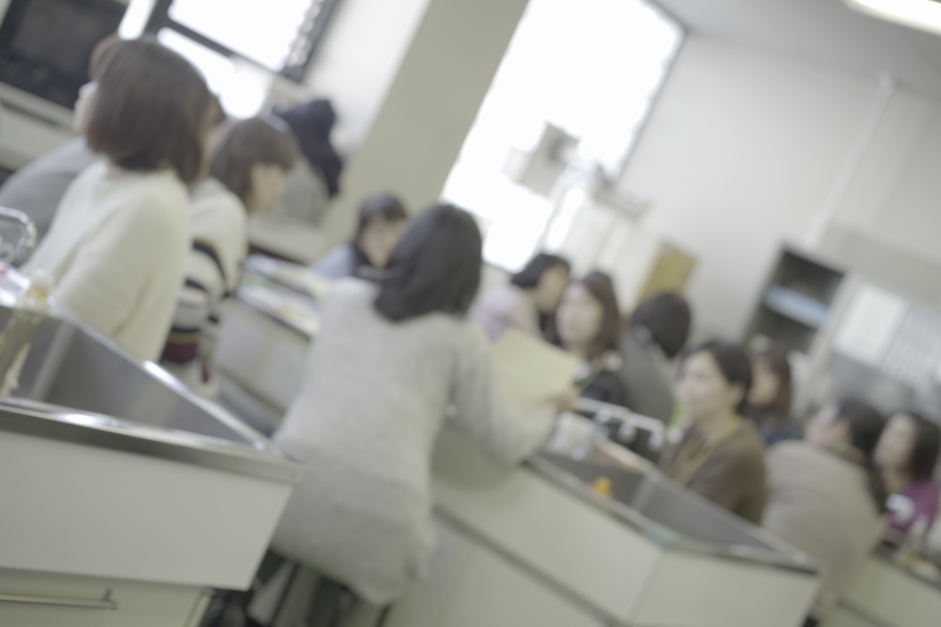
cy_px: 314
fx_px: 1437
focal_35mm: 55
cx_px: 470
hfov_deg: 36.3
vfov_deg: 24.6
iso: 800
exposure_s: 1/30
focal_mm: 55
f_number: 3.2
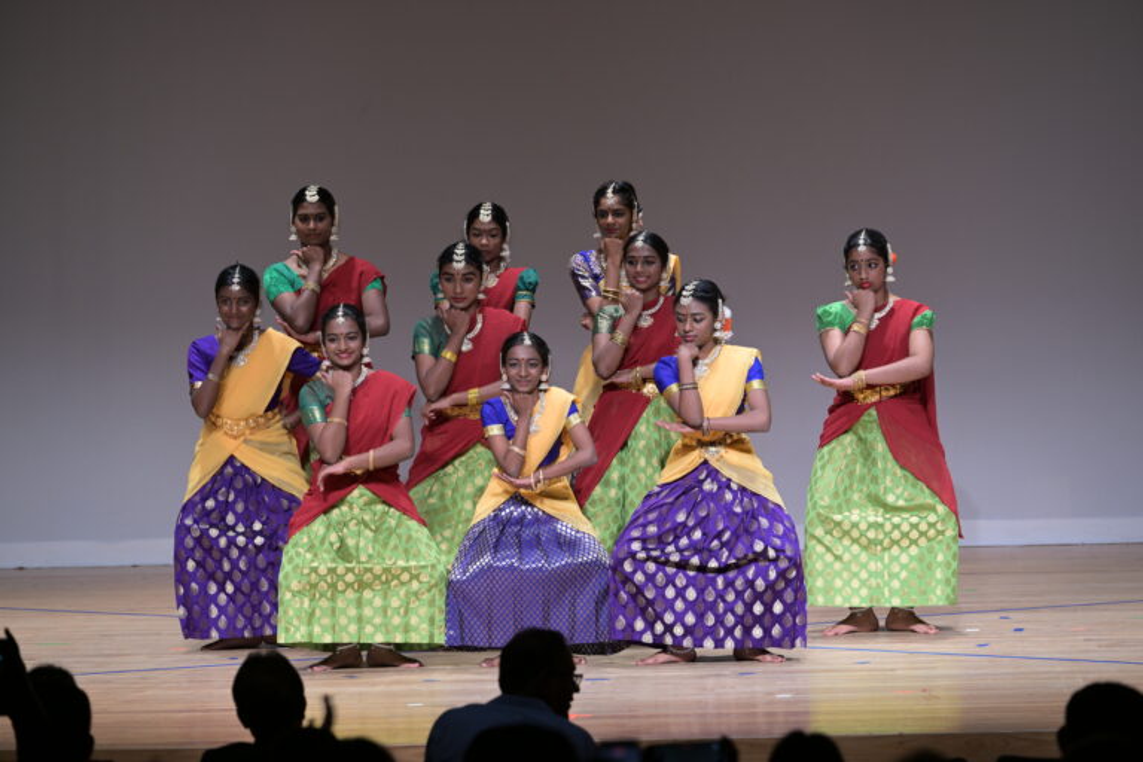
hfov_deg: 13.7
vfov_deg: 9.1
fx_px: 4762
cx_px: 572
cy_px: 381
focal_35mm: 150
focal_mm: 150
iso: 220
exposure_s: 1/60
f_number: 4.5
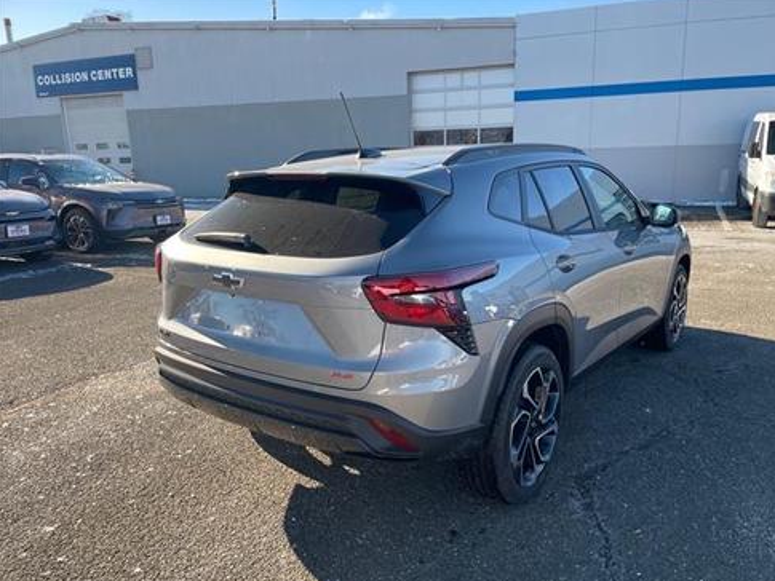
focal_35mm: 27
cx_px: 399
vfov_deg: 51.4
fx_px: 605
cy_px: 294
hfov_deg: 65.3
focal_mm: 4.2
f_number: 1.6
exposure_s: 1/350
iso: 32
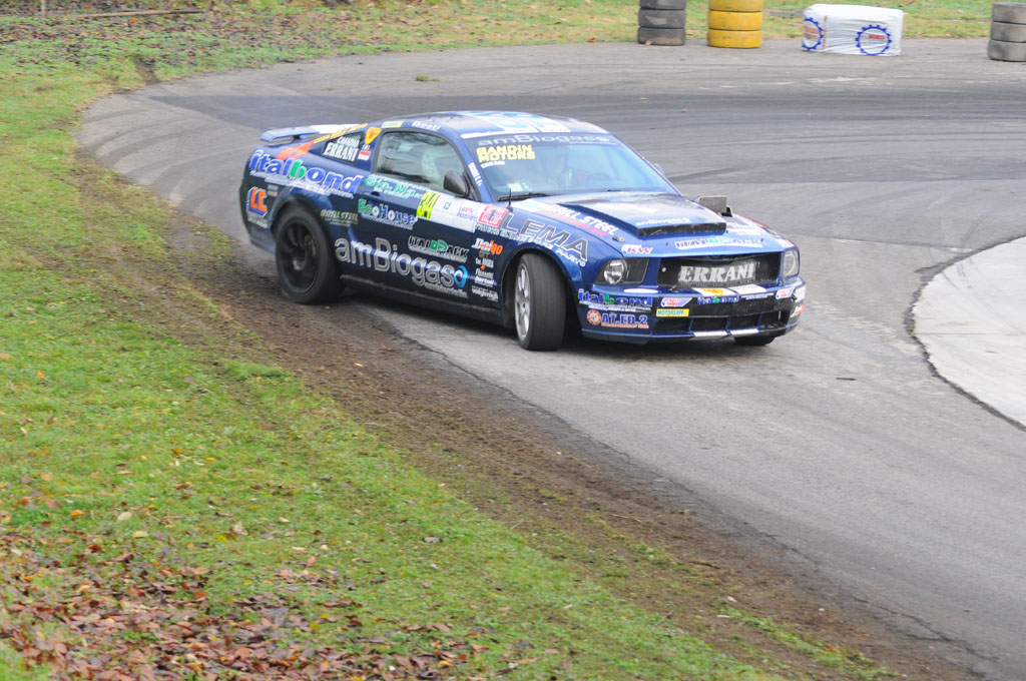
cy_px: 340
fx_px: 5209
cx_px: 513
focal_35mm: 183
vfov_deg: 7.5
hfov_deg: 11.2
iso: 400
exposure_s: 1/160
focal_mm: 122
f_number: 7.1
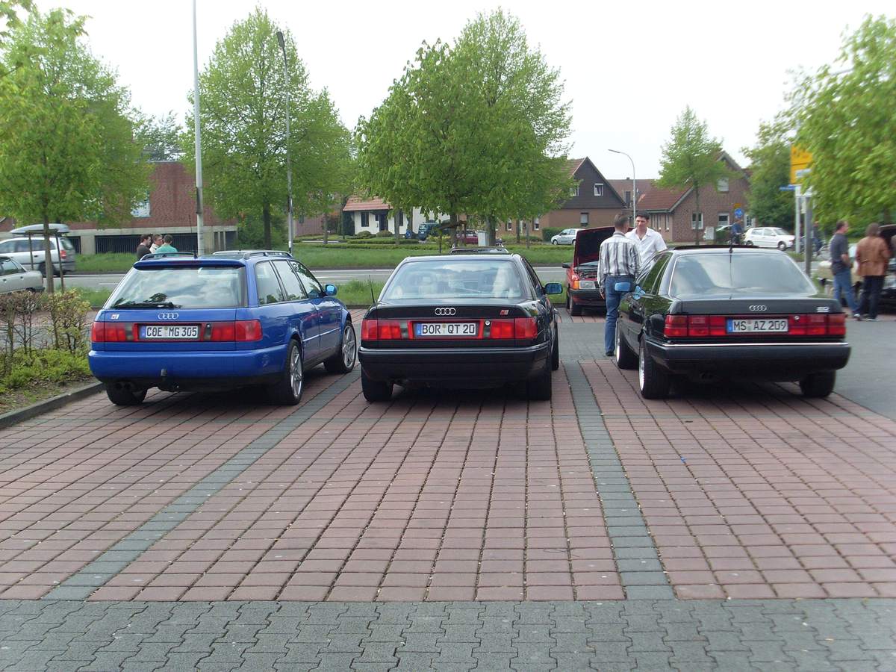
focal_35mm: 49
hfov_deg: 38.9
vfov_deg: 29.7
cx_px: 448
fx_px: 1268
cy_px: 336
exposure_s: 1/125
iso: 80
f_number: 8.7
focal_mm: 8.1
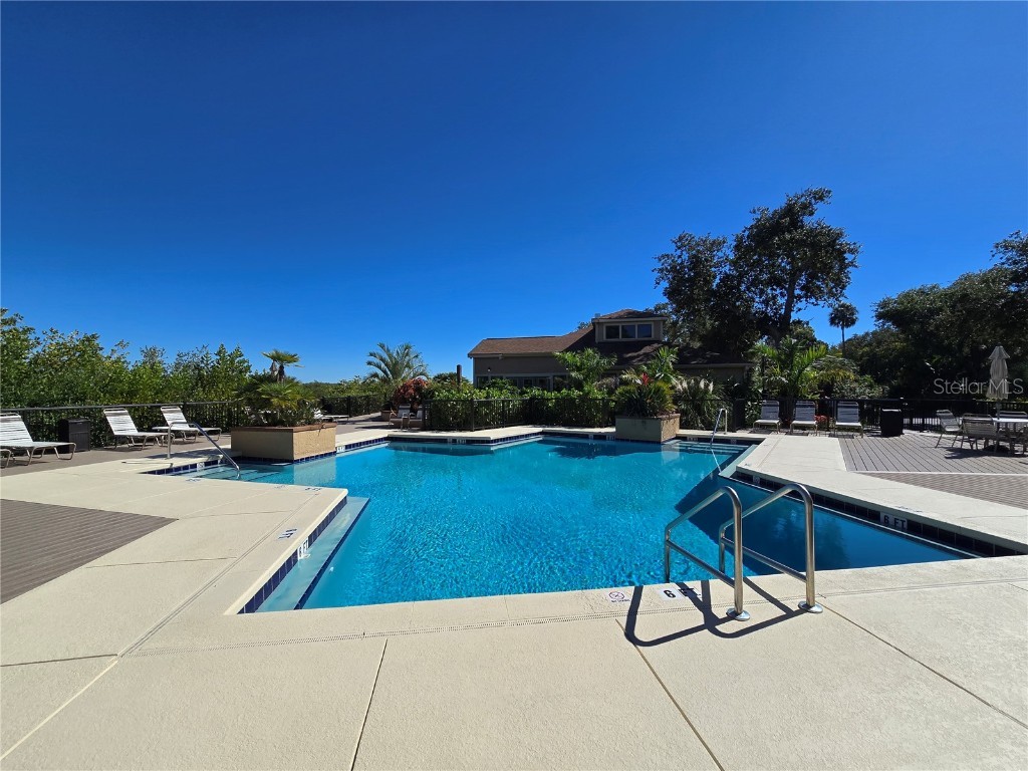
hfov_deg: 106.2
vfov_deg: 89.9
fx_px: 386
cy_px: 386
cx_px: 514
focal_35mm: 13
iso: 50
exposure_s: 1/4529
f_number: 2.2
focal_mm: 2.2
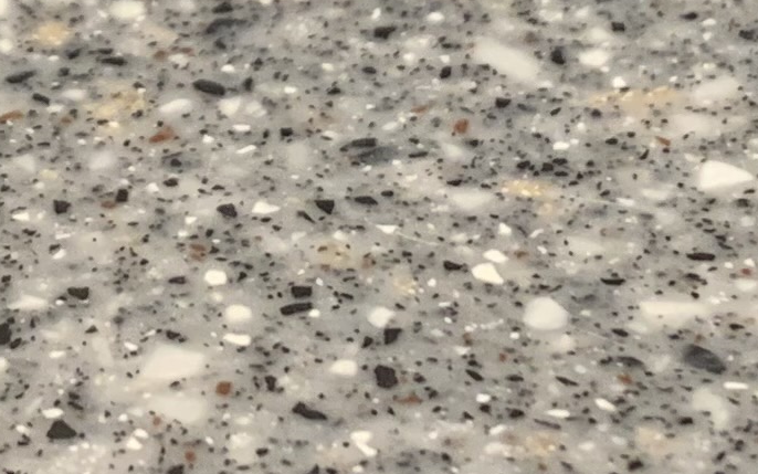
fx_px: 3347
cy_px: -6
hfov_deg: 12.8
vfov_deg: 8.1
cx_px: 110
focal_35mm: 162
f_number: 1.8
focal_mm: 4.25
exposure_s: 1/60
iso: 125
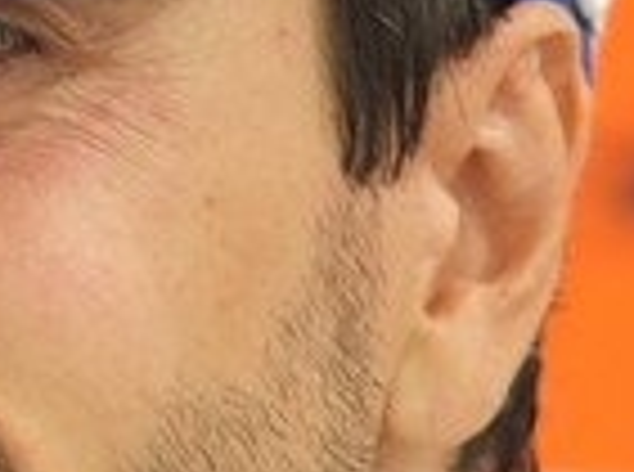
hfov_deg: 1.5
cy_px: 270
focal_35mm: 1330
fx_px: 24297
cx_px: -171
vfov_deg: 1.1
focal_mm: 180
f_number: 2.8
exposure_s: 1/125
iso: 800
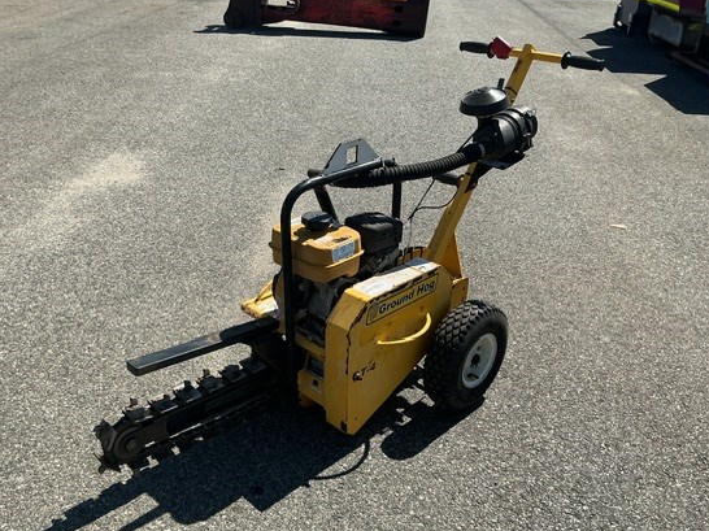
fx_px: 696
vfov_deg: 41.7
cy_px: 287
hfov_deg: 53.9
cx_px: 332
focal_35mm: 34
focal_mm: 3
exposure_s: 1/1984
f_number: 1.8
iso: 25
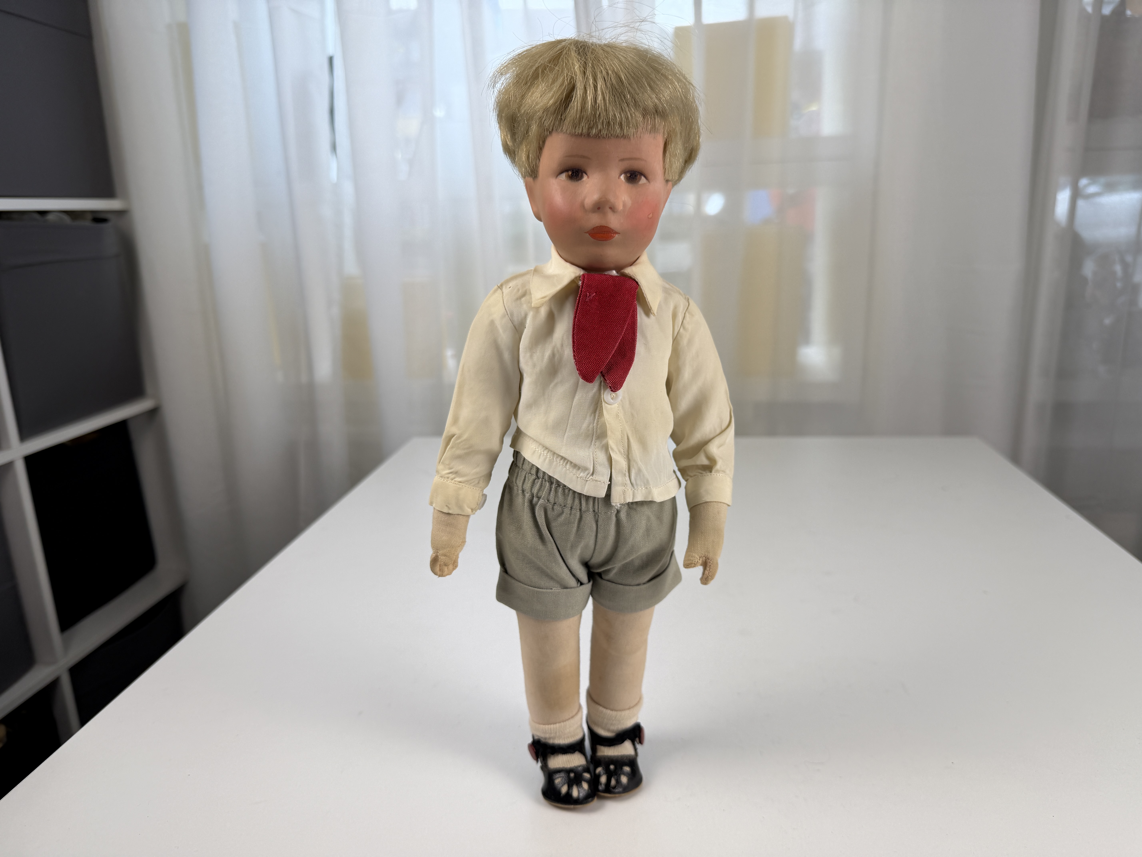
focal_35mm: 24
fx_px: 792
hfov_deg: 71.6
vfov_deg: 56.8
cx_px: 571
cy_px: 428
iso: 64
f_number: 1.78
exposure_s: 1/210
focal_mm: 6.76
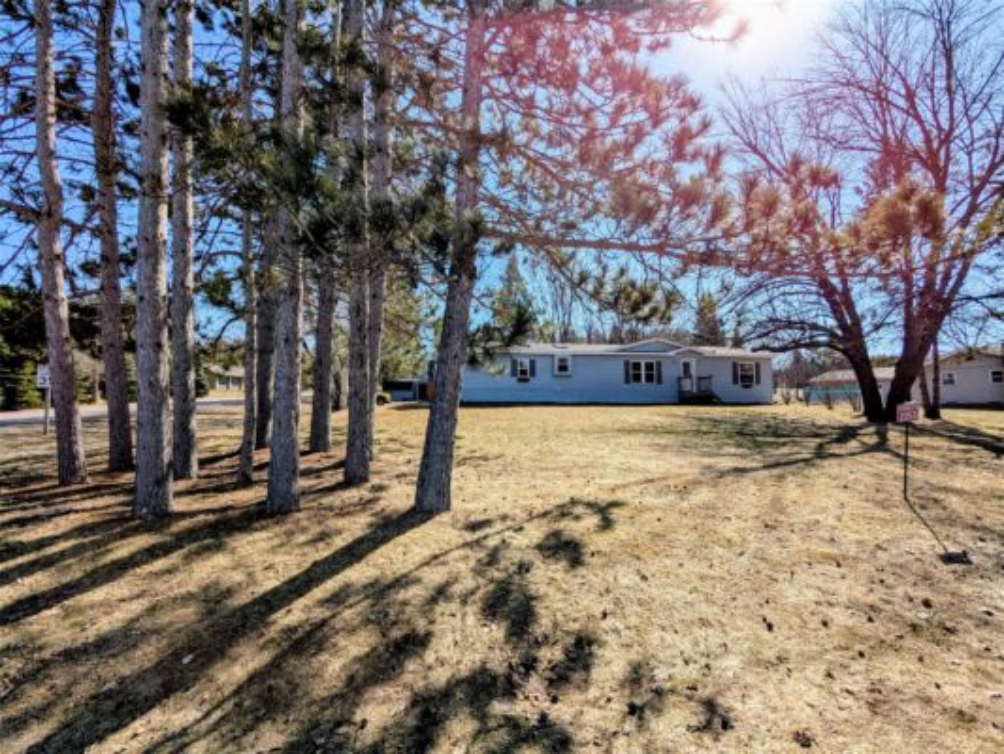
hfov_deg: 94.5
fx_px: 464
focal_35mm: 16
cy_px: 377
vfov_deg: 78.1
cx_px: 502
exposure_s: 1/1661
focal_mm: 2.35
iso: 39
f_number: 2.2
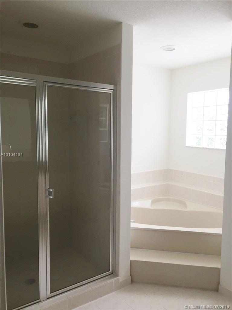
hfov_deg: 48.2
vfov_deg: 61.7
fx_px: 259
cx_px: 116
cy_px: 155
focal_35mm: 29
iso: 50
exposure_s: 1/120
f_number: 2.2
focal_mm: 4.15
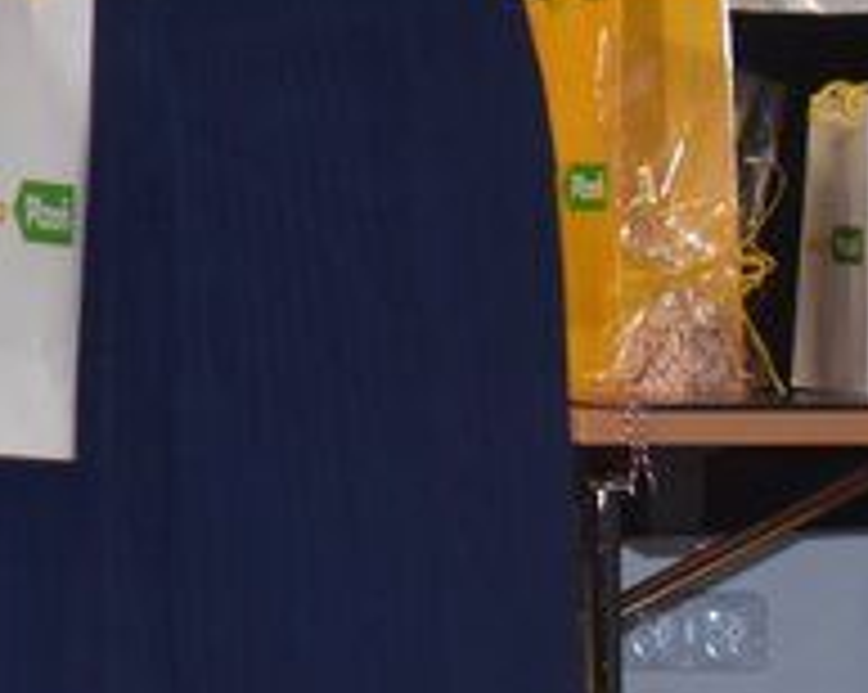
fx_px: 9008
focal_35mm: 351
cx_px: -1106
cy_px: -430
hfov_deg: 5.4
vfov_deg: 4.4
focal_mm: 48
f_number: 5.3
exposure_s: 1/80
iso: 560
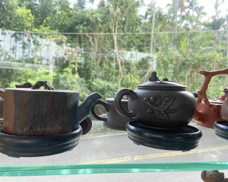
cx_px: 103
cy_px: 92
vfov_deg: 51.5
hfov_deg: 62.1
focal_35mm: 28
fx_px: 189
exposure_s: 1/121
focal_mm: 4.25
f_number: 1.8
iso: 40
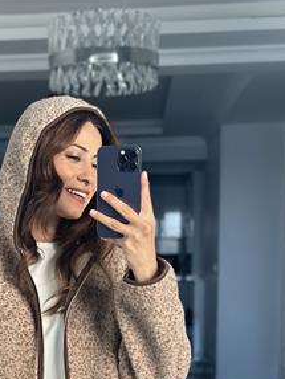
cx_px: 54
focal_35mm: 85
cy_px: 329
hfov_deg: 17.2
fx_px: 932
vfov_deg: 22.5
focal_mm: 6.86
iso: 80
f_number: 1.78
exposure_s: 1/214
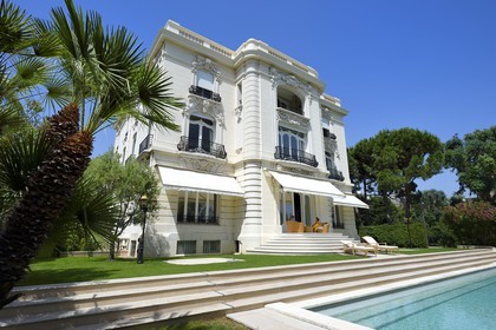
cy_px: 165
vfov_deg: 64.6
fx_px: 262
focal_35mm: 19
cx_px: 248
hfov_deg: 86.9
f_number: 11
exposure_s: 1/250
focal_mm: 19
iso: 100
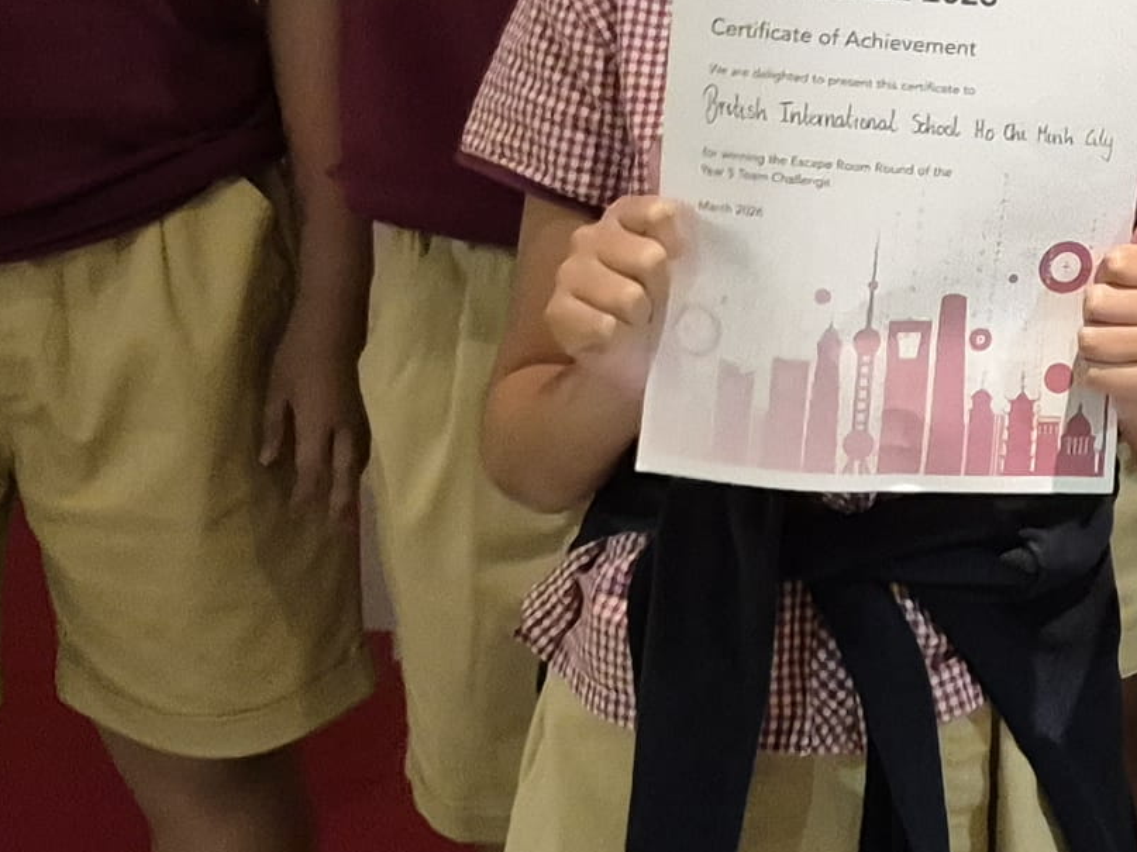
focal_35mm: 114
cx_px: 1388
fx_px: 3744
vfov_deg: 12.6
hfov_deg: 16.5
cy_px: -237
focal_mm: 5.4
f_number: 1.8
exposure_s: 1/33
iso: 800
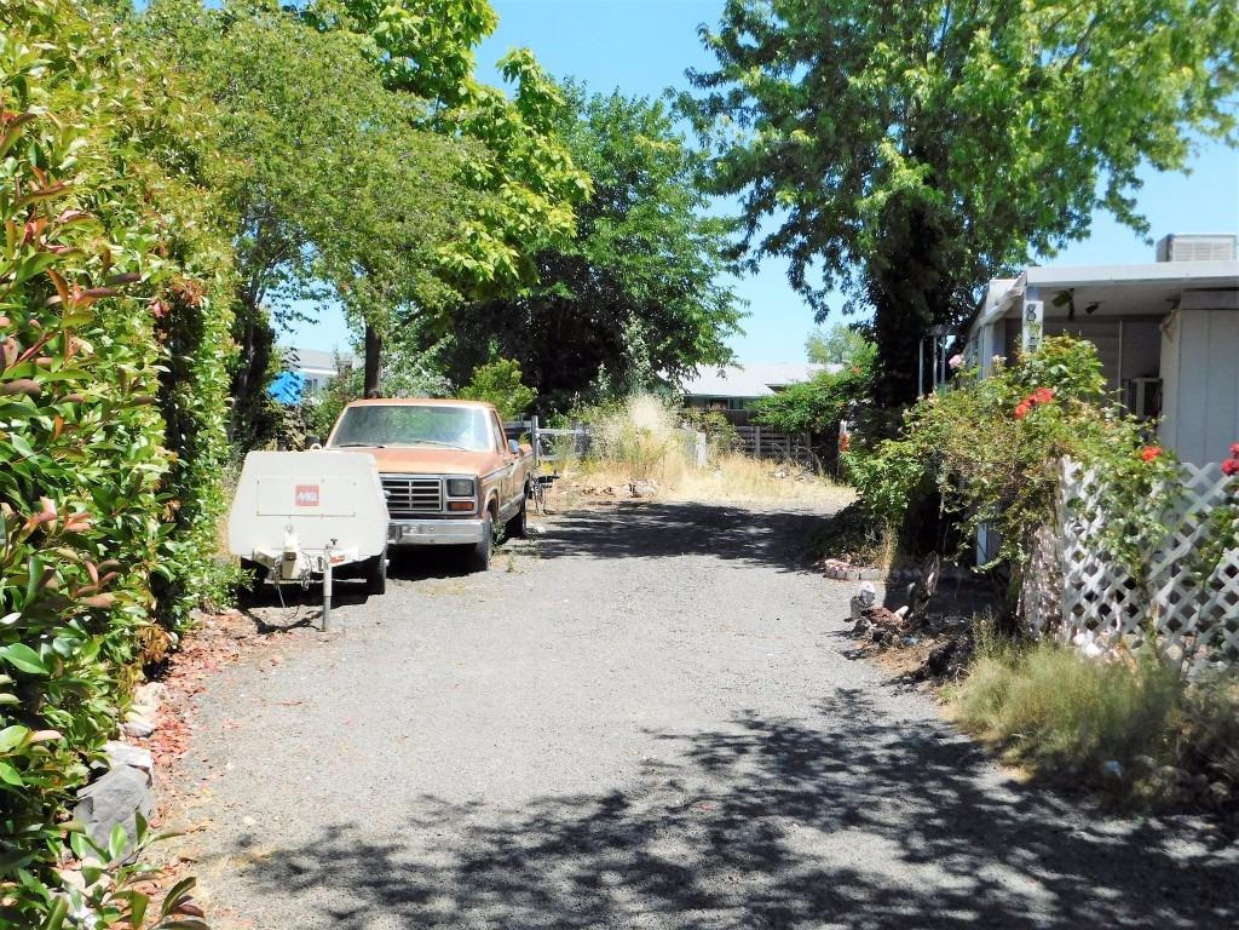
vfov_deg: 39.7
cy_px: 465
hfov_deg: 51.4
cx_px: 620
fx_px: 1289
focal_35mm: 36
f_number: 3.5
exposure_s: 1/1000
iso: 125
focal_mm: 6.3
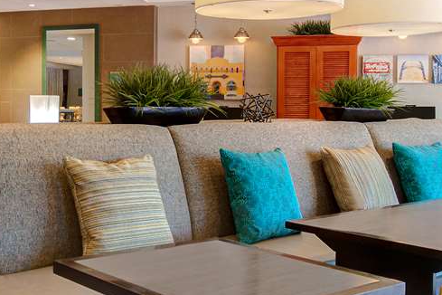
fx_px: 565
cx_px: 101
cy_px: 157
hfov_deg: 41.3
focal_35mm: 46
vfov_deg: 29.2
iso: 250
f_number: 7.1
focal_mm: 10
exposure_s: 1/15
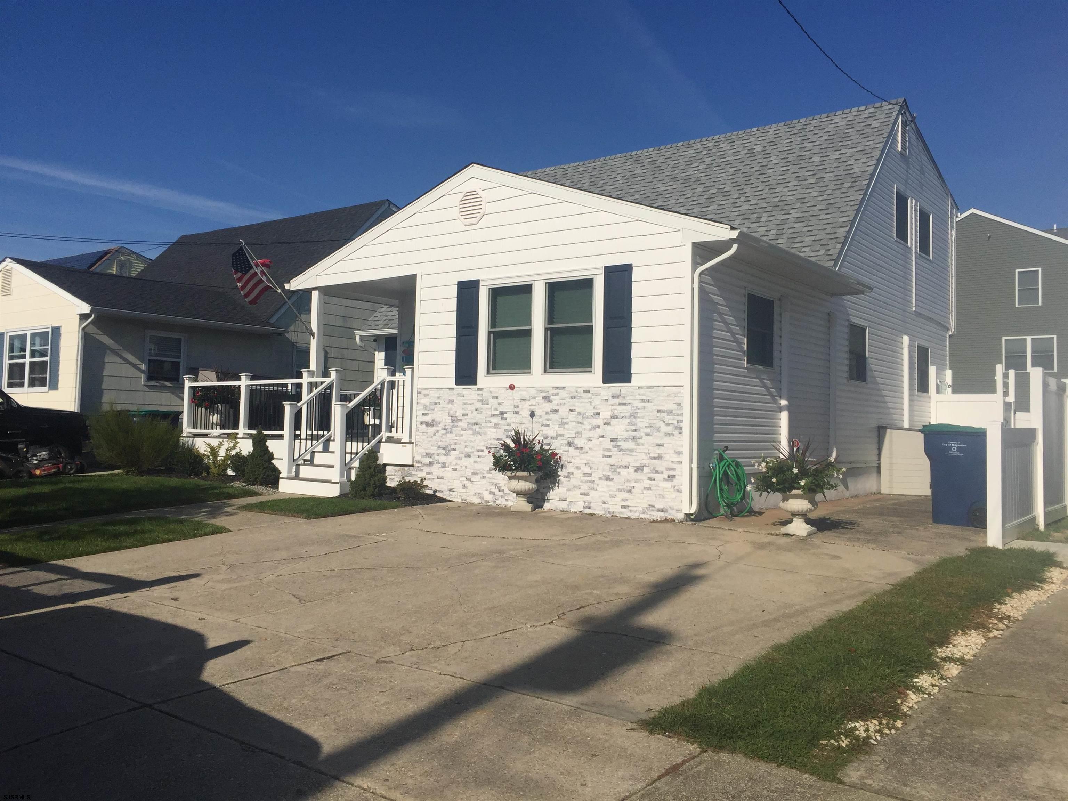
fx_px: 895
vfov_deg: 48.2
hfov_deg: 61.7
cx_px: 534
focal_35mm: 29
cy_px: 400
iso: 32
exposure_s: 1/6623
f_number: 2.2
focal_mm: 4.15
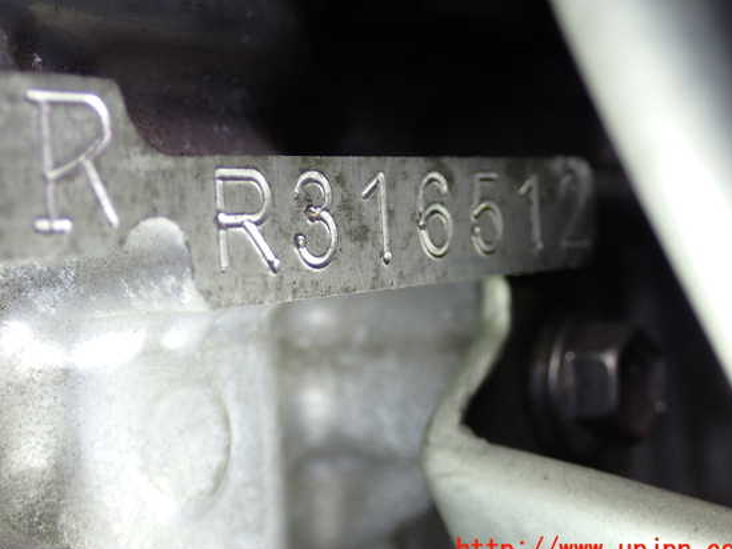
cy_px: 268
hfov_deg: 32.7
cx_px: 357
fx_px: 1248
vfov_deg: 24.8
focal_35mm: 59
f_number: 3.3
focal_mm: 9.65
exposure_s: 1/80
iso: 200
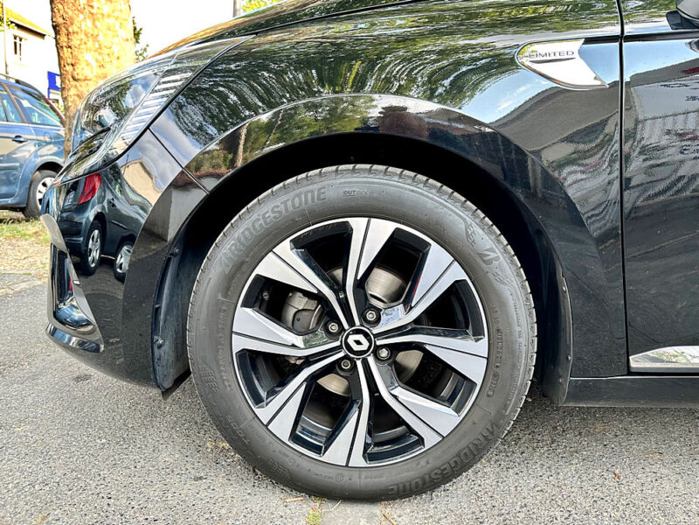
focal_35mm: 24
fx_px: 485
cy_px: 262
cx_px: 350
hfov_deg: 71.6
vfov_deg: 56.8
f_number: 1.78
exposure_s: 1/133
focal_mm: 6.86
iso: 64
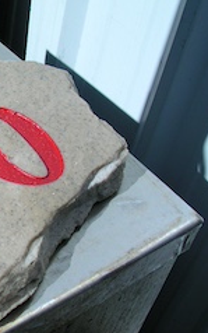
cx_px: -54
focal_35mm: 66
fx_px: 598
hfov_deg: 18.5
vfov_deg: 31.0
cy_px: 182
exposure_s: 1/657
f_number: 4.5
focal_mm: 5.6
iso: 100
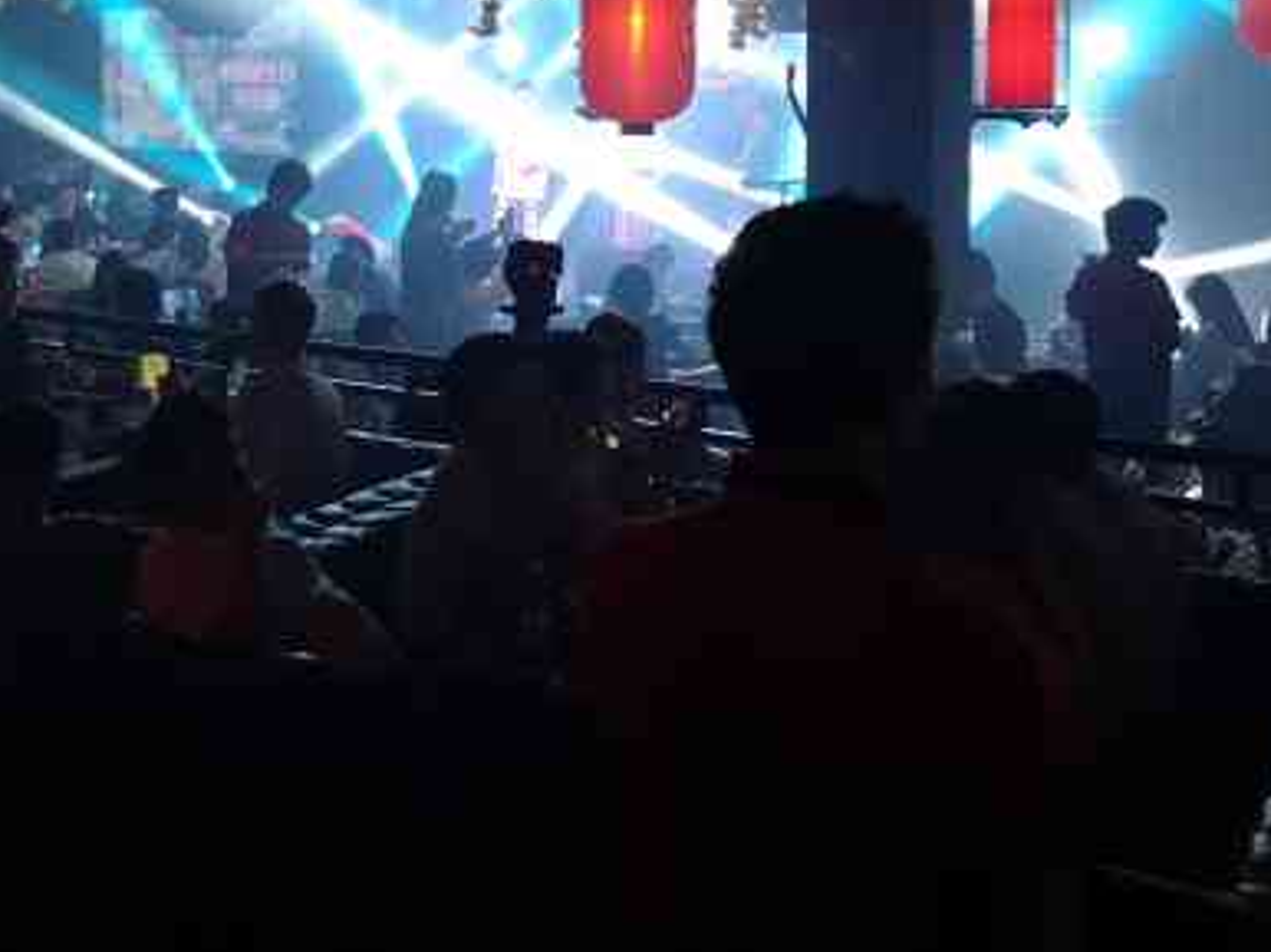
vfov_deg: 28.5
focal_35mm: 49
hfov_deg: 37.8
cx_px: 300
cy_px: 100
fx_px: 1798
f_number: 1.8
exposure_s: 1/100
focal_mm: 5.58
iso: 400
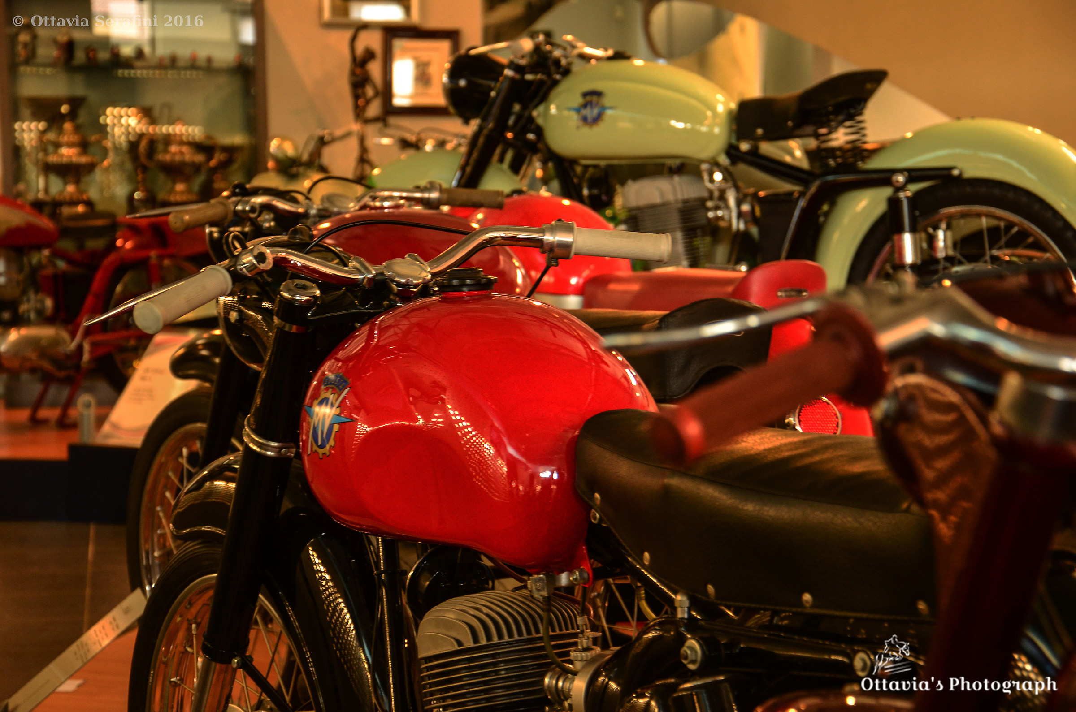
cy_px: 356
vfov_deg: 14.6
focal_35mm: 93
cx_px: 538
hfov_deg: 22.0
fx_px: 2774
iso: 500
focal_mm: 62
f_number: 5.3
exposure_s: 1/8
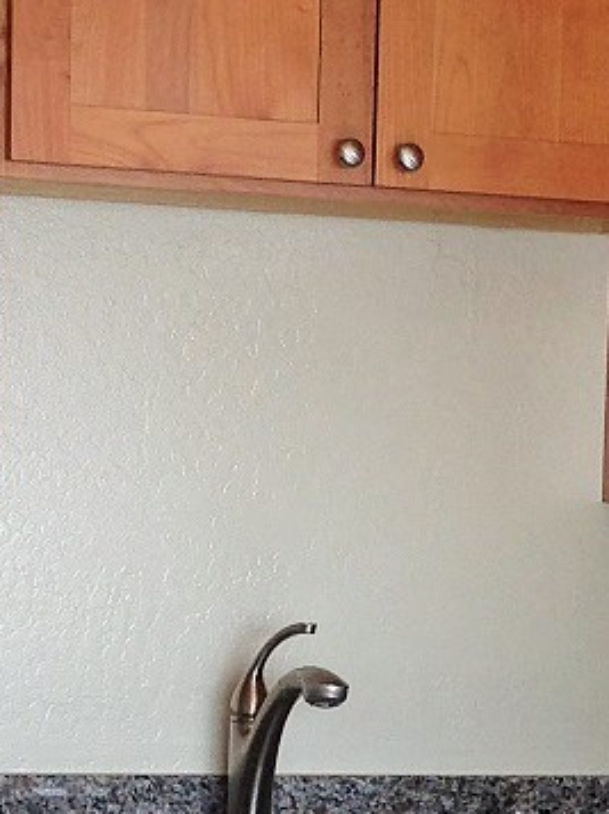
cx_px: 655
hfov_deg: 9.7
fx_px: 3548
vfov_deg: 12.9
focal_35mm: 151
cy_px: 873
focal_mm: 4.12
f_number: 2.4
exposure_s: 1/60
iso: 50
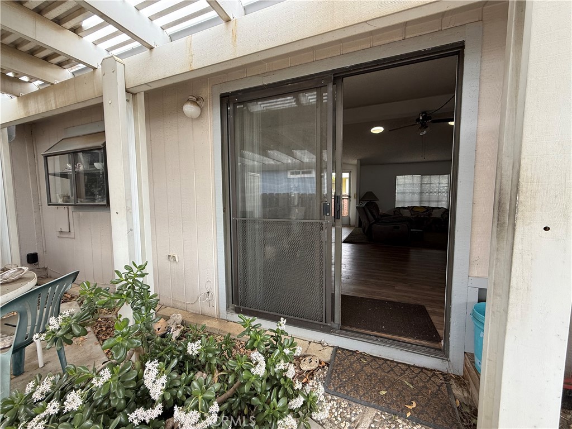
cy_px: 214
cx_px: 286
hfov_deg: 102.1
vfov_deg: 85.7
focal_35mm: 14
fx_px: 231
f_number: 2.2
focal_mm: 2.22
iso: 125
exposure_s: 1/99
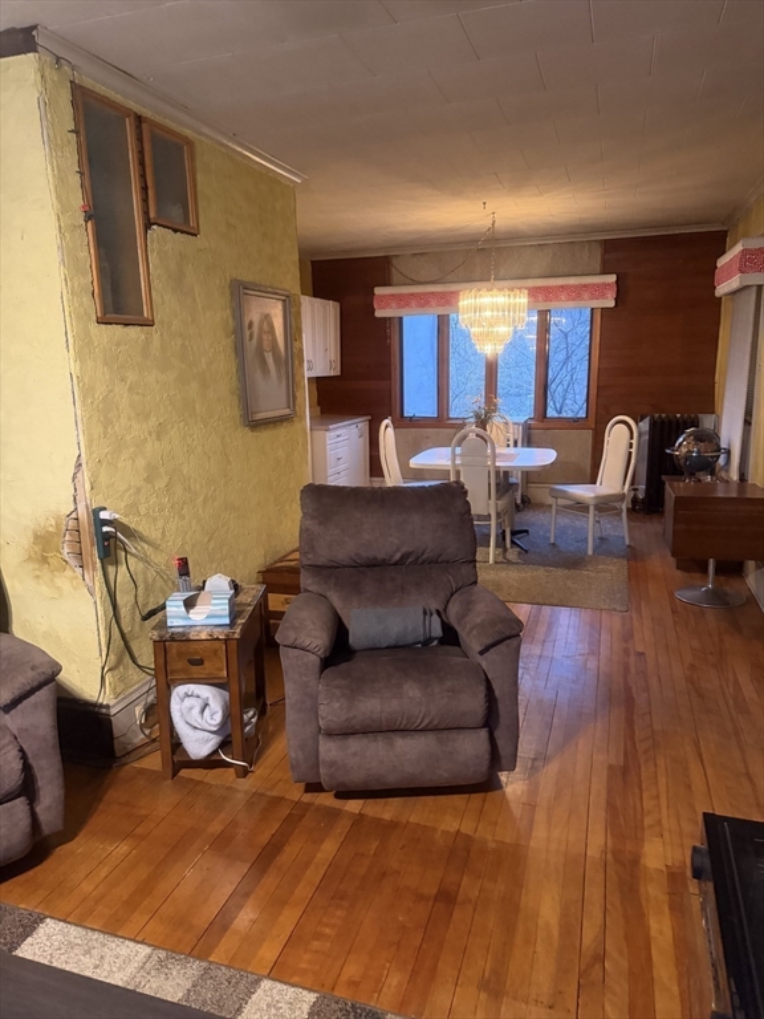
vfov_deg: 71.6
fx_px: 706
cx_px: 382
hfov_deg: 56.8
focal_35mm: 24
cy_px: 510
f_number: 1.78
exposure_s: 1/40
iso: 1000
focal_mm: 6.76
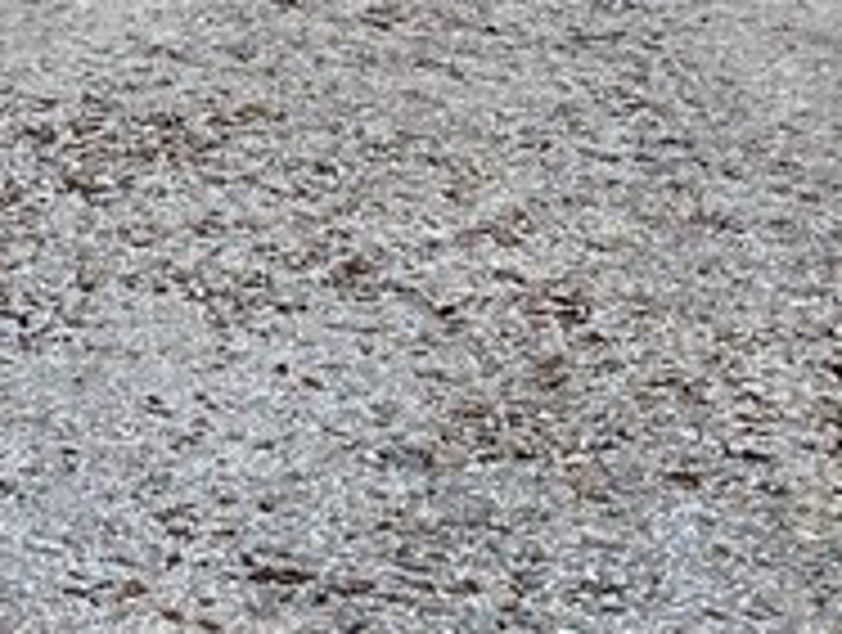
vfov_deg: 9.5
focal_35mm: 142
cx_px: -833
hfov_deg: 12.3
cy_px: -818
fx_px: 3461
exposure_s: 1/192
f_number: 1.8
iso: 32
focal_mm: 4.25
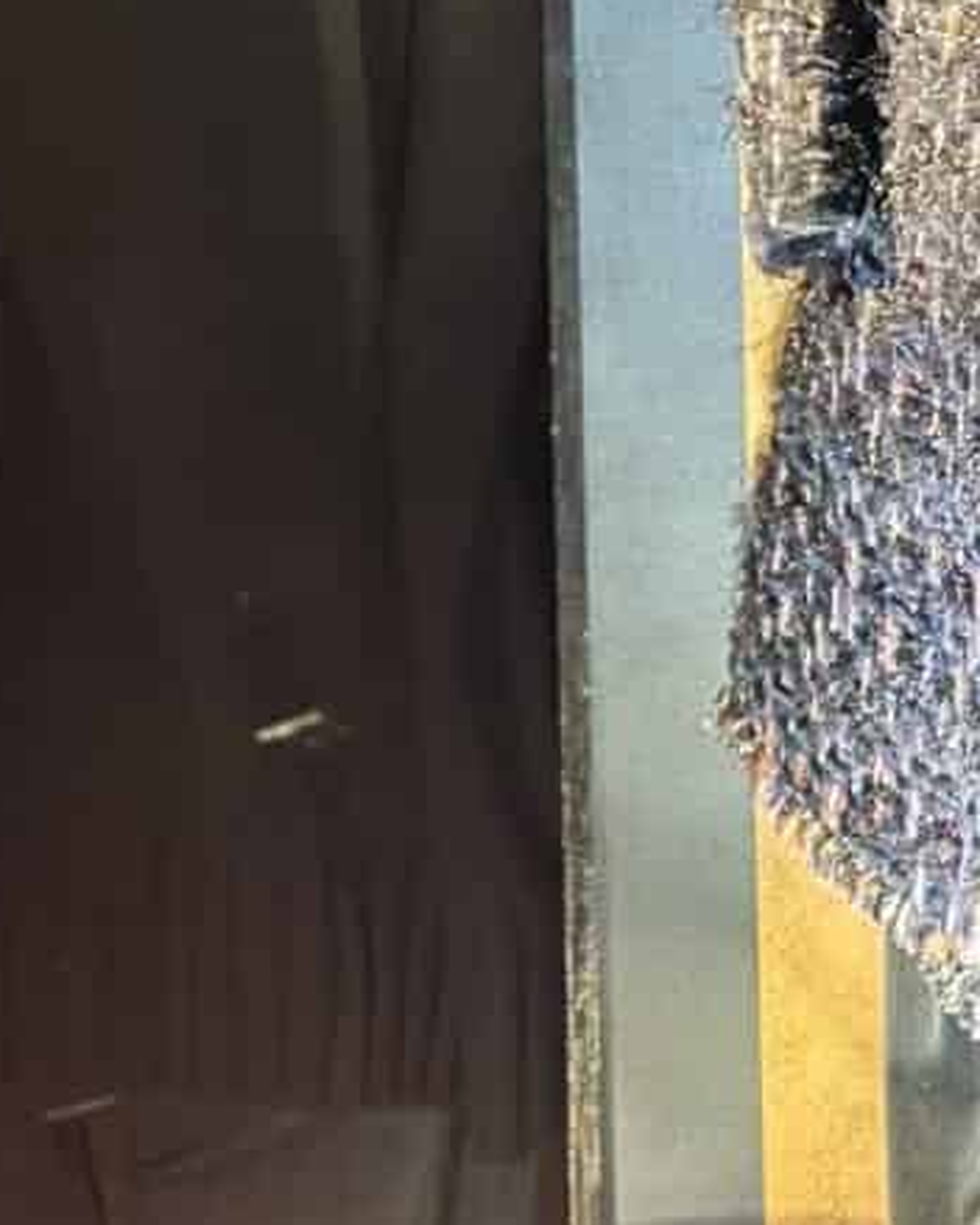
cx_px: 1307
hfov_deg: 7.9
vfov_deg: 10.1
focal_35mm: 192
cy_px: 402
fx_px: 6963
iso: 320
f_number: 1.78
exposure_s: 1/50
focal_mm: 6.86
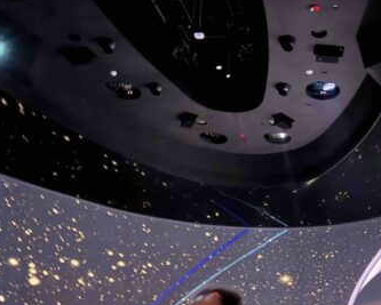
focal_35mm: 45
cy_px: 244
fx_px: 508
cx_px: 317
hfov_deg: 39.2
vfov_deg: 32.5
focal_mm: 6.76
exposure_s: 1/5
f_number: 1.78
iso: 1600
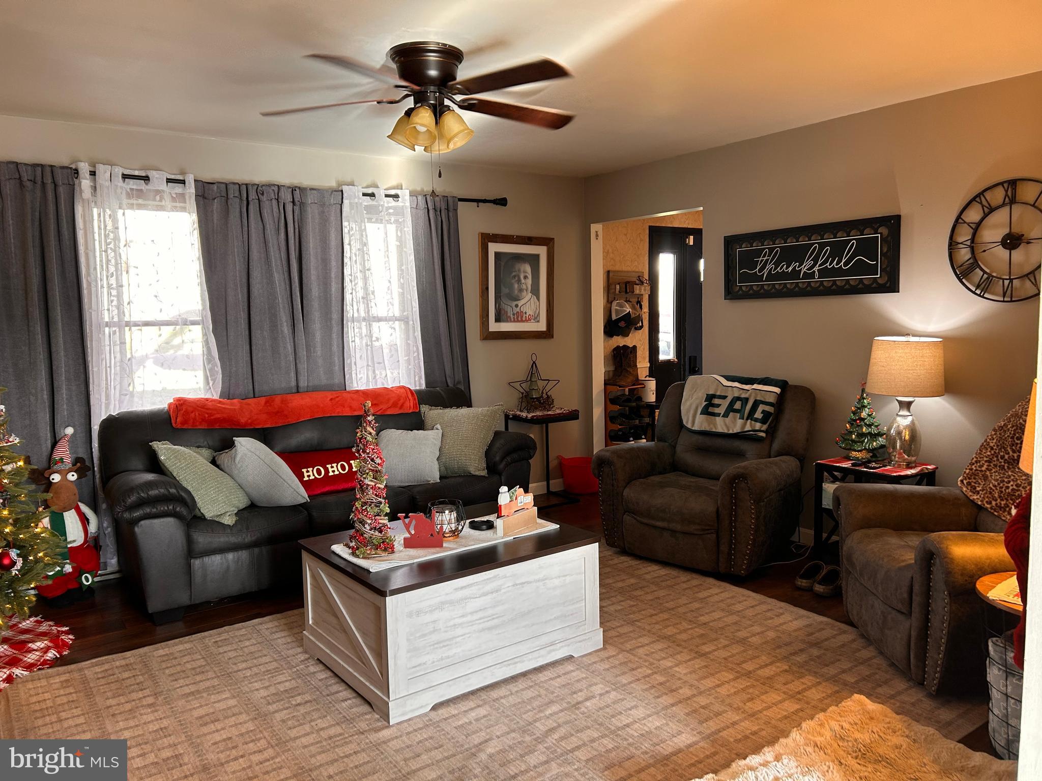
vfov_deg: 53.1
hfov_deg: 67.3
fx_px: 783
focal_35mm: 26
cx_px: 521
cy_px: 390
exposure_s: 1/60
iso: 100
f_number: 1.5
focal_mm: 5.7
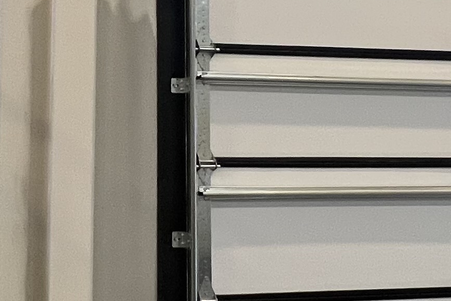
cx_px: 125
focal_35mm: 63
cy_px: 30
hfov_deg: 31.4
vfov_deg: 21.1
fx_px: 789
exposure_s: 1/60
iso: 320
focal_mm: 1.57
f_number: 1.8
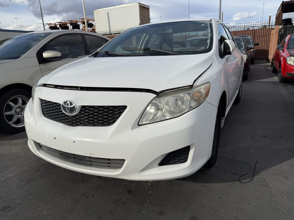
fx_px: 204
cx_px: 147
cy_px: 110
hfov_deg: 71.6
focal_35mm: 24
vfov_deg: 56.8
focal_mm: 6.76
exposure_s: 1/6173
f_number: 1.78
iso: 80
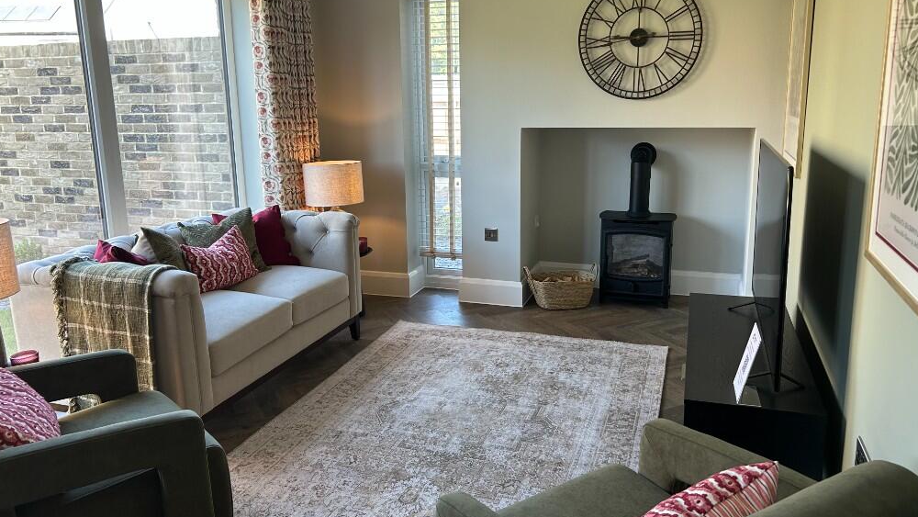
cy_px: 237
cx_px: 455
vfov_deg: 40.2
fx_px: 706
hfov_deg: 66.1
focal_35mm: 29
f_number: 1.5
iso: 64
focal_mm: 5.7
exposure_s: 1/121
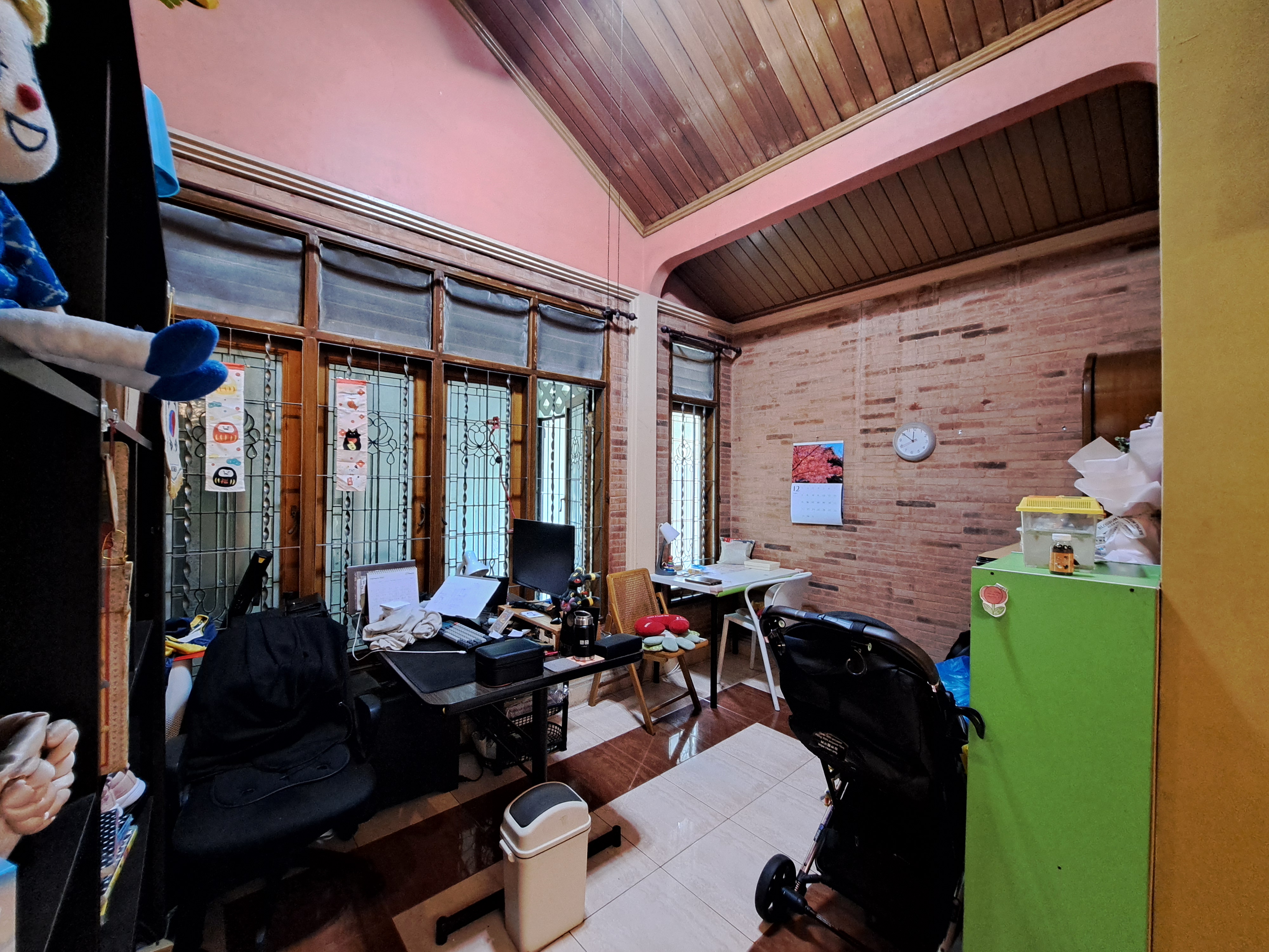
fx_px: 477
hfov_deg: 106.2
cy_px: 476
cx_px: 634
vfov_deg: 89.9
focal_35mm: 13
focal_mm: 1.74
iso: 400
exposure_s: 1/25
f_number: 2.2
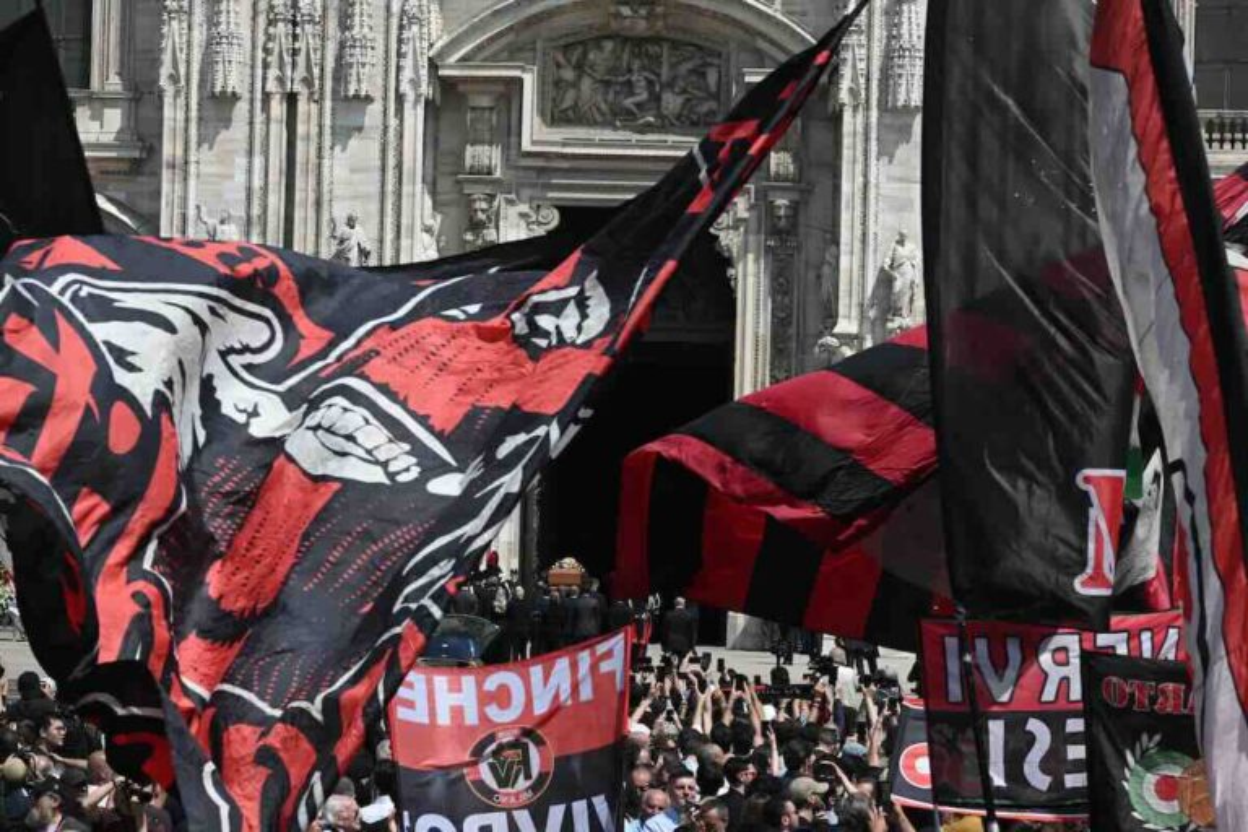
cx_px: 624
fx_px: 4333
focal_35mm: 125
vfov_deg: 11.0
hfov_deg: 16.4
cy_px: 416
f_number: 11
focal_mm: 125
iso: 250
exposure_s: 1/500
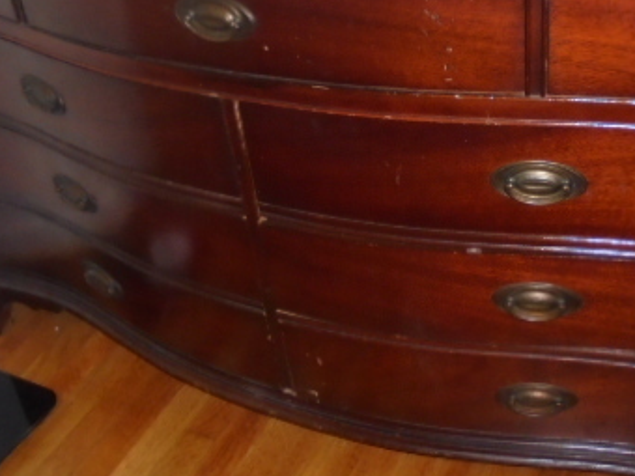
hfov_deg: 38.5
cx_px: 424
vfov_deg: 29.3
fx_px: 899
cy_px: 129
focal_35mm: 49
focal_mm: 4.6
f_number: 3.5
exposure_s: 1/30
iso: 400
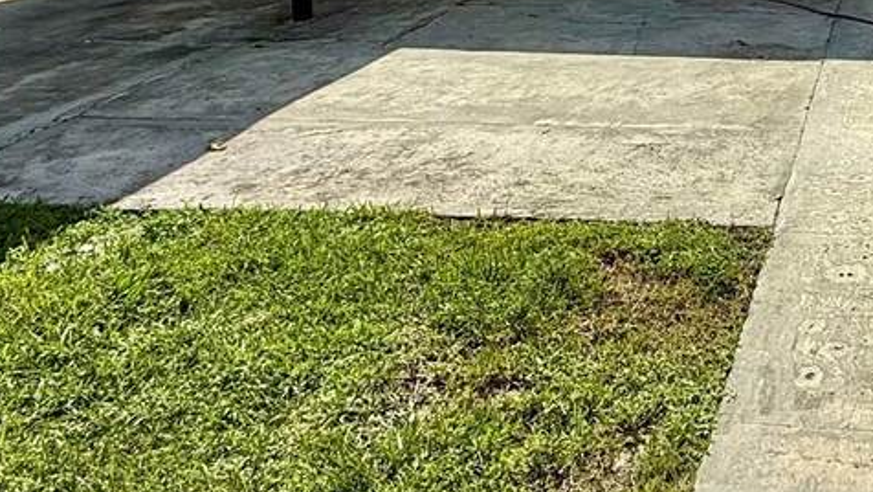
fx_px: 949
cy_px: -105
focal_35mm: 41
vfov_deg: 25.8
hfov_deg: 43.1
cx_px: 856
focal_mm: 2.22
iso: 50
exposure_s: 1/2611
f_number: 2.2
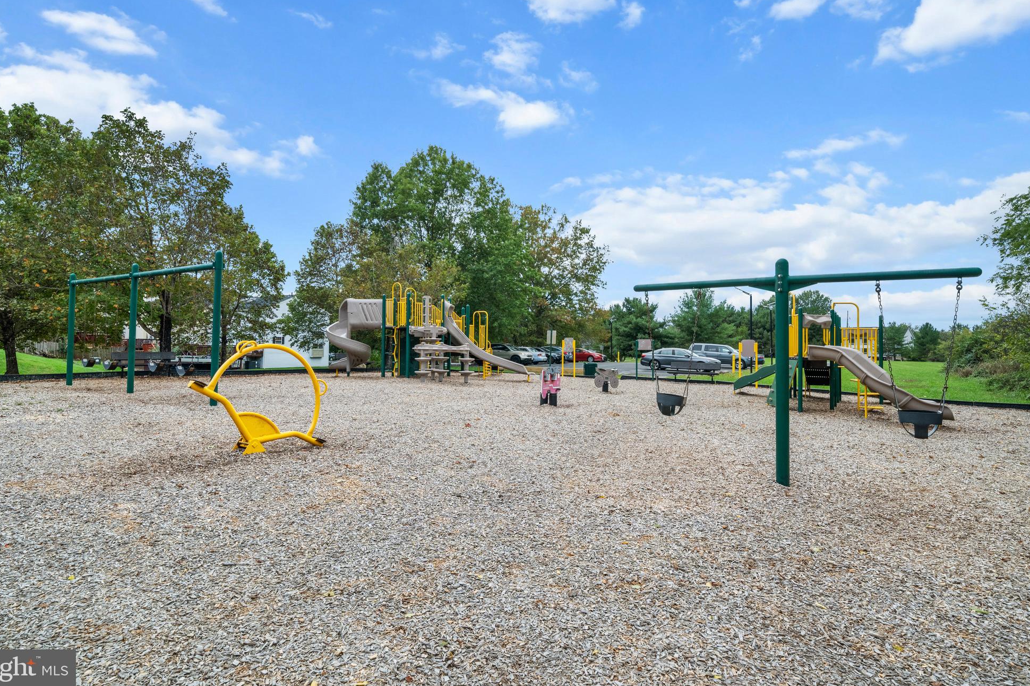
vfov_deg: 64.5
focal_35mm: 19
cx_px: 502
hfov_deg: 86.9
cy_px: 326
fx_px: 544
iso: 640
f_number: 9
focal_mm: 18
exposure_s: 1/200
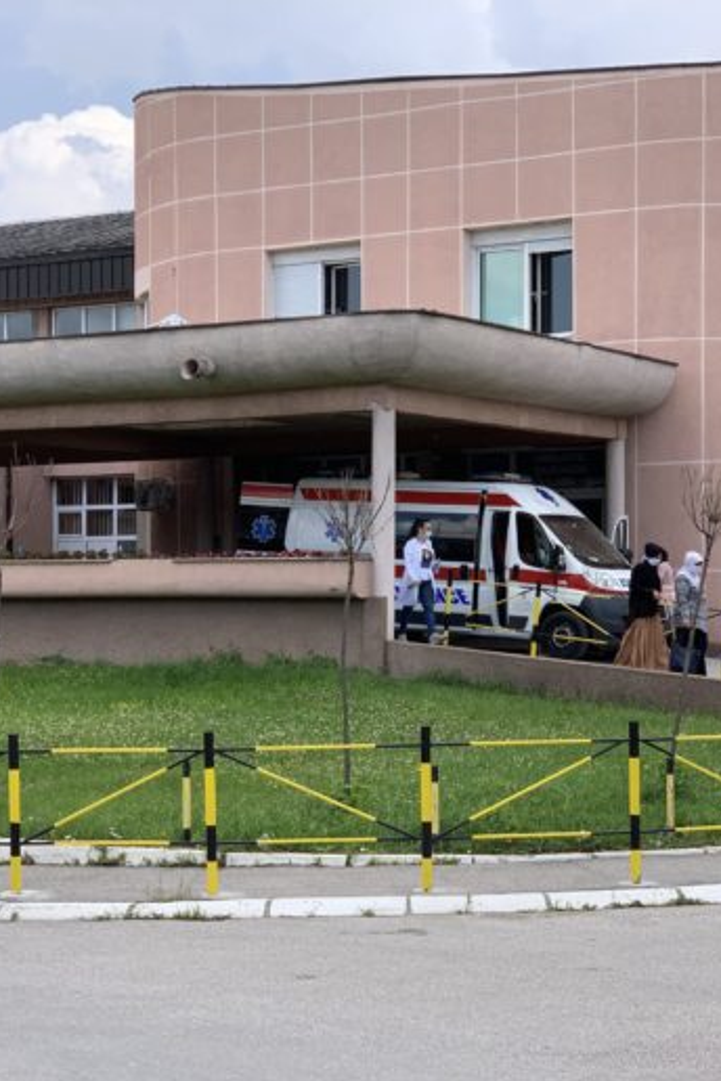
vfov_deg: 27.7
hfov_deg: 18.7
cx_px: 386
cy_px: 543
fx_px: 2193
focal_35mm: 73
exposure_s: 1/585
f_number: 2.4
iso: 16
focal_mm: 6
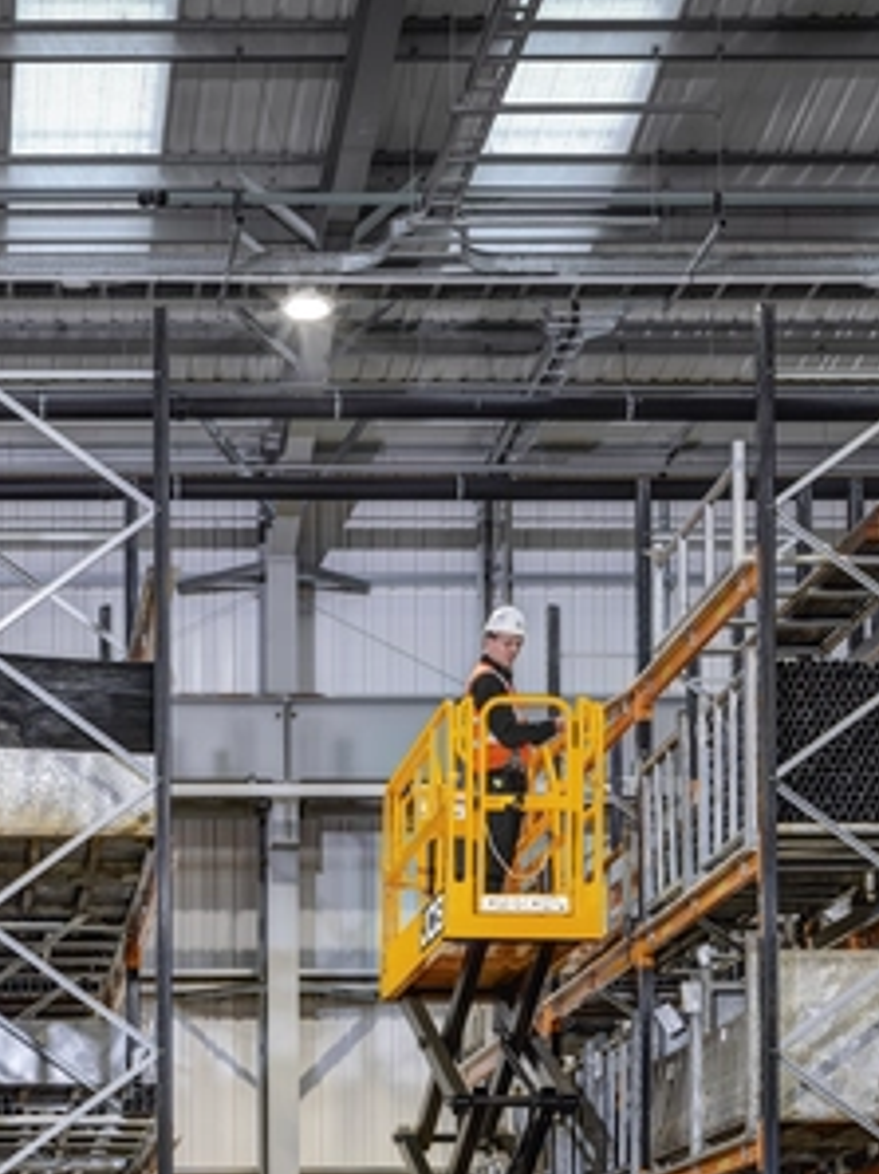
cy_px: 1009
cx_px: -55
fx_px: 2916
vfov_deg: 22.3
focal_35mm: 86
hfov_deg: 16.7
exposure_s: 1
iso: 100
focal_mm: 50
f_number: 11
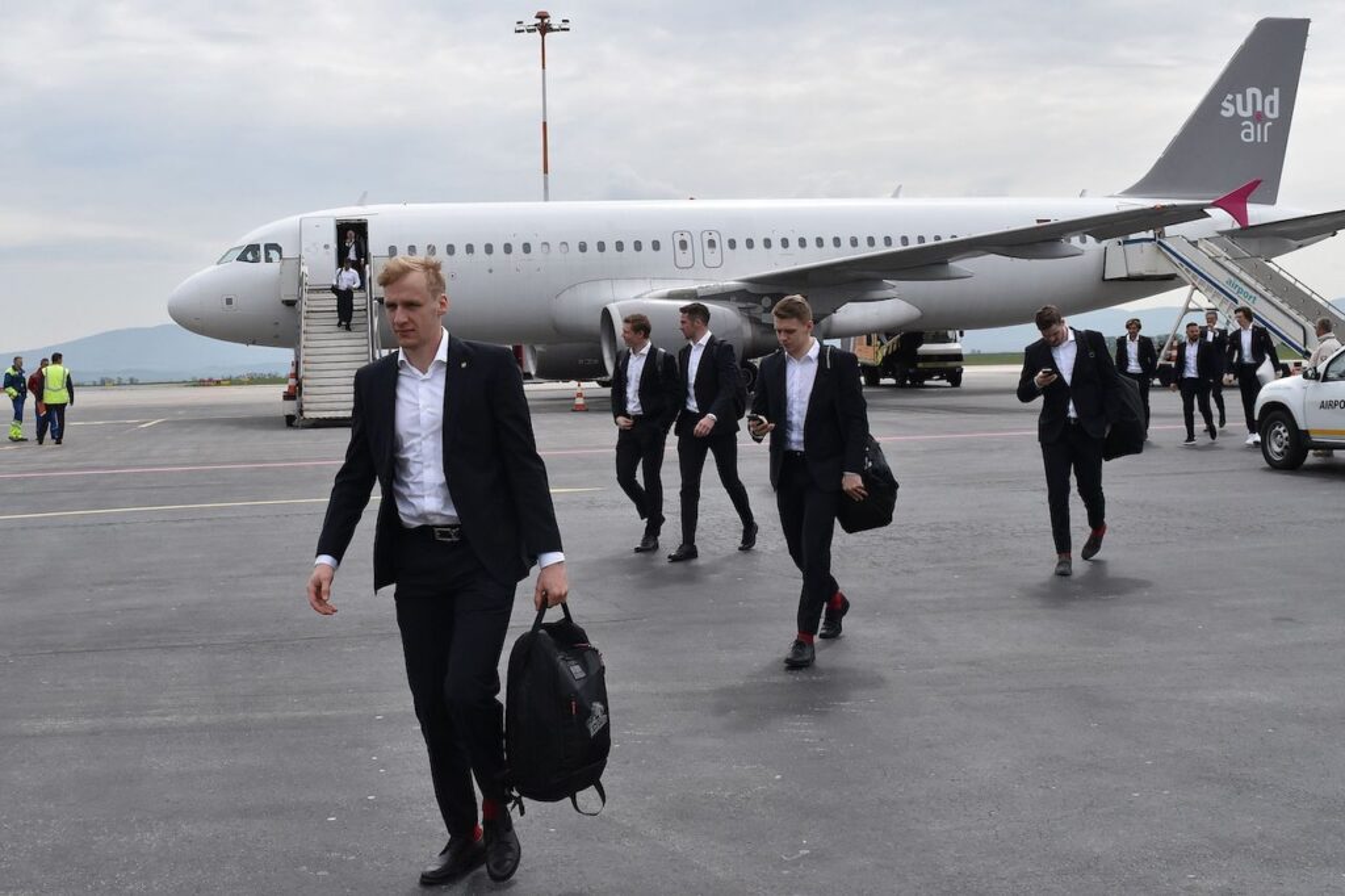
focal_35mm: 38
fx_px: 1401
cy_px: 448
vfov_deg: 35.5
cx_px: 672
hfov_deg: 51.3
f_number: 11
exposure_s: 1/1250
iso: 800
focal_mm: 25
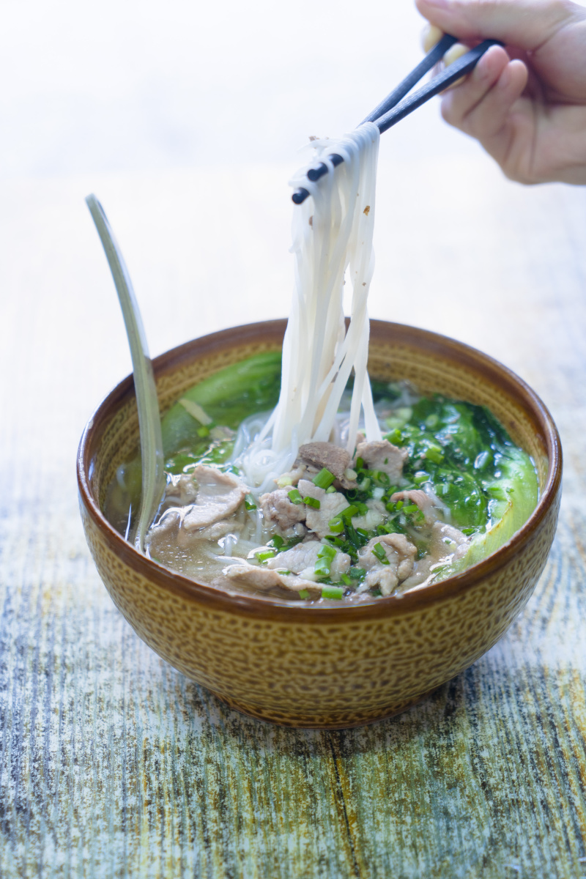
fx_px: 1709
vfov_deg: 28.8
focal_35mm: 70
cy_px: 440
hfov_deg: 19.5
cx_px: 293
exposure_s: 1/30
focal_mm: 70
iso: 250
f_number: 4
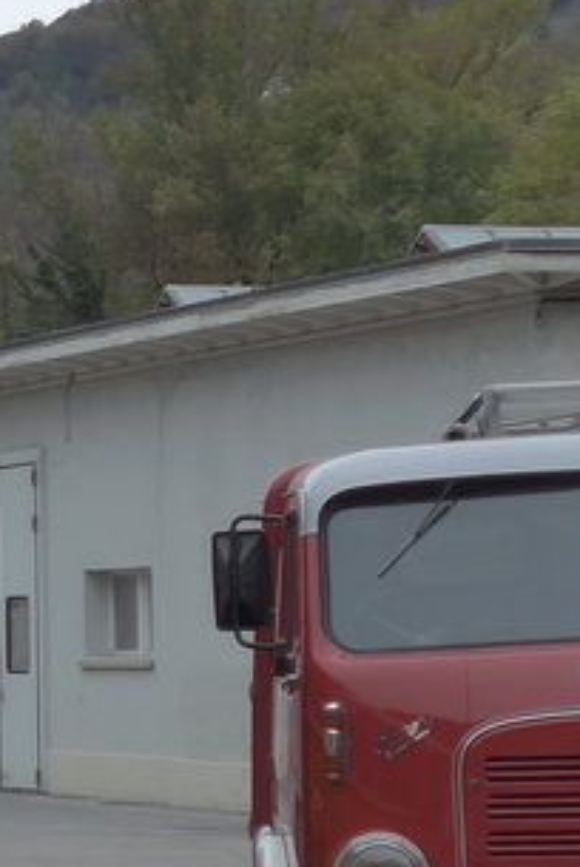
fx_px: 3351
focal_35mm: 139
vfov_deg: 14.7
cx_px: -1009
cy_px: 557
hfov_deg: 8.6
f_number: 2.3
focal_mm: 7
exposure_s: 1/320
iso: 160
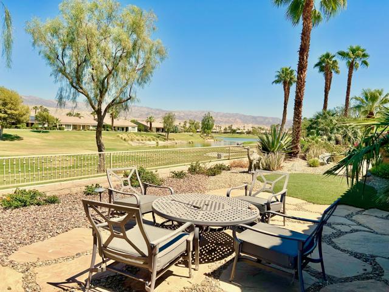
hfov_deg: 67.3
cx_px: 194
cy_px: 146
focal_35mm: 26
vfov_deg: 53.1
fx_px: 292
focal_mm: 5.7
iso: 50
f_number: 1.5
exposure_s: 1/6211
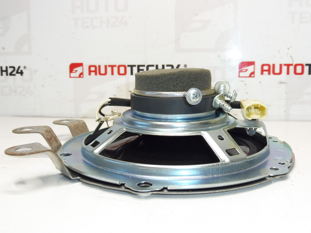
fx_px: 350
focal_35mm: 39
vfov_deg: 36.8
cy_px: 116
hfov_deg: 47.9
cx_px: 156
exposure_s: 1/80
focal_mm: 6.9
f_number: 4.5
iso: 200
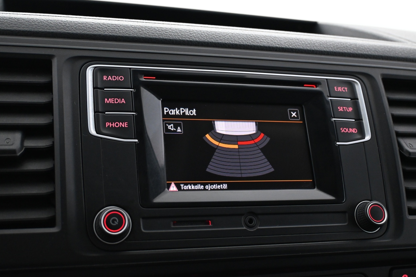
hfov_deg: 46.1
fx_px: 488
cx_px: 208
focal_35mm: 42
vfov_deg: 31.7
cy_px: 140
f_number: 4.5
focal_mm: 27.5
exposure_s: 1/40
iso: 2500
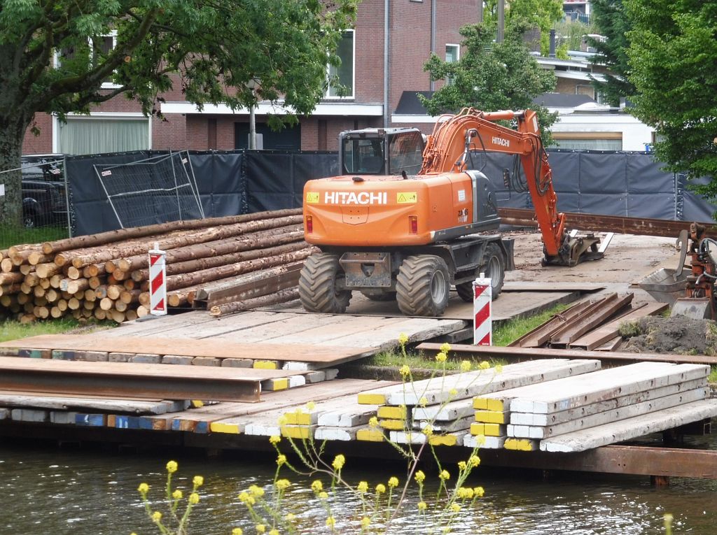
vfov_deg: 10.8
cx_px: 358
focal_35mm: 137
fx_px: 2834
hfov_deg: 14.4
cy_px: 268
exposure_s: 1/100
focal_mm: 24.4
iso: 160
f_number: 6.3
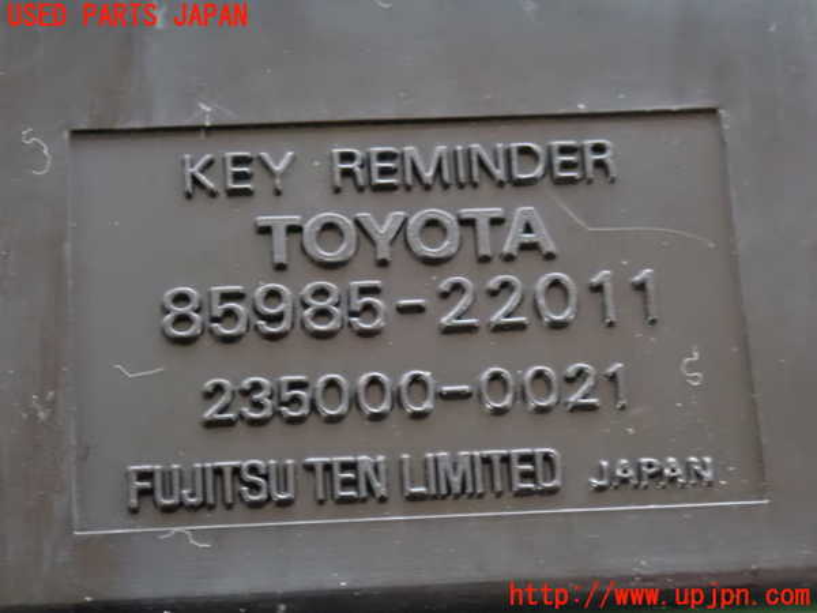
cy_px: 306
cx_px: 408
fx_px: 2360
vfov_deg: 14.8
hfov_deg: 19.6
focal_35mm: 100
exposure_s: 1/13
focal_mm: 18
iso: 1600
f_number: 4.9
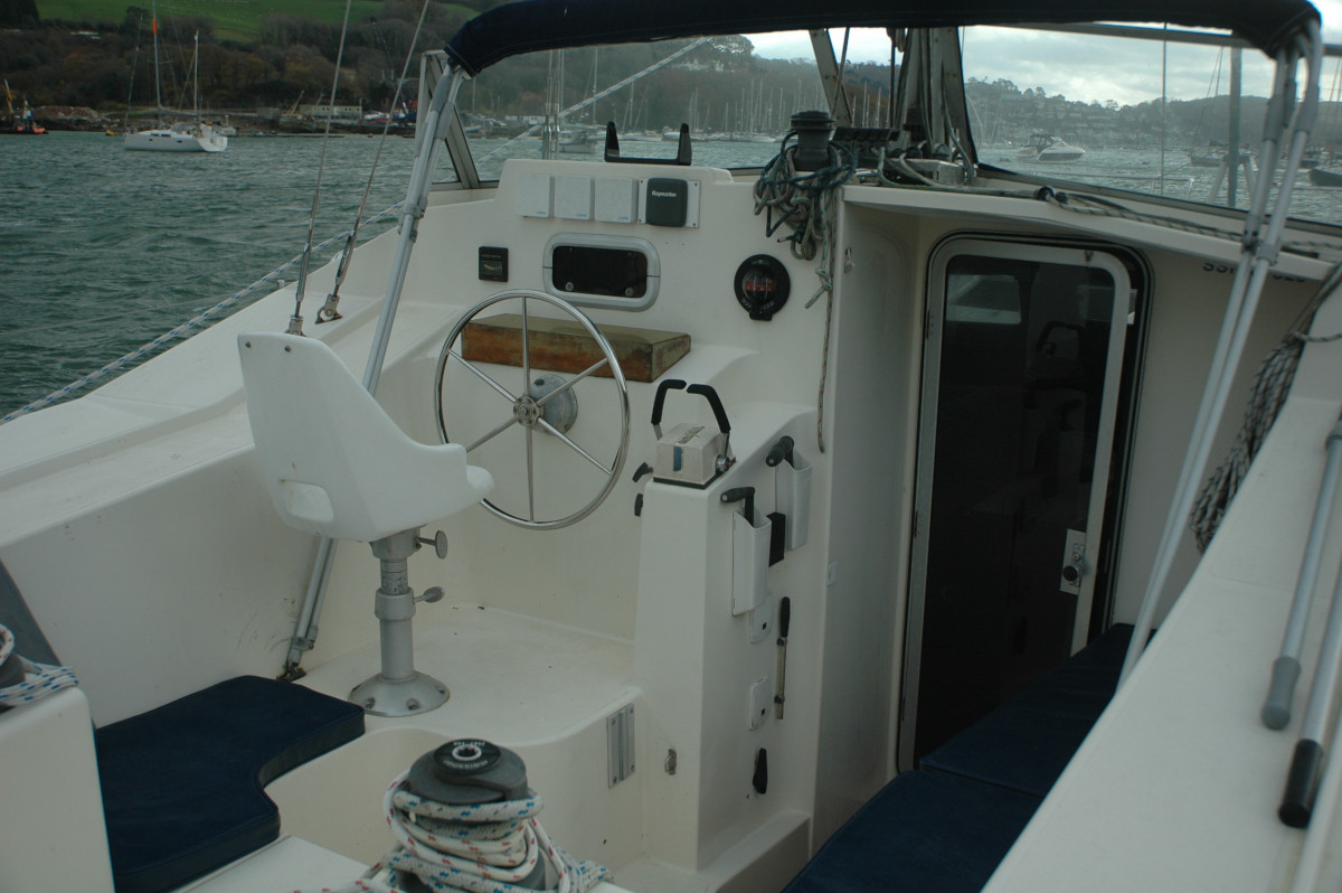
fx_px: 1732
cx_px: 671
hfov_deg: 42.4
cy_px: 446
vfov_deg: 28.9
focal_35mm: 46
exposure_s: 1/400
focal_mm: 31
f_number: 4
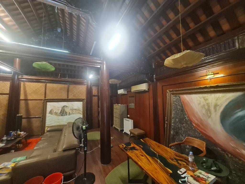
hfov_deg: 106.2
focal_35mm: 13
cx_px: 122
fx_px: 92
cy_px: 92
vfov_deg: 89.9
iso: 640
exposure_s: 1/25
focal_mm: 2.2
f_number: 2.2
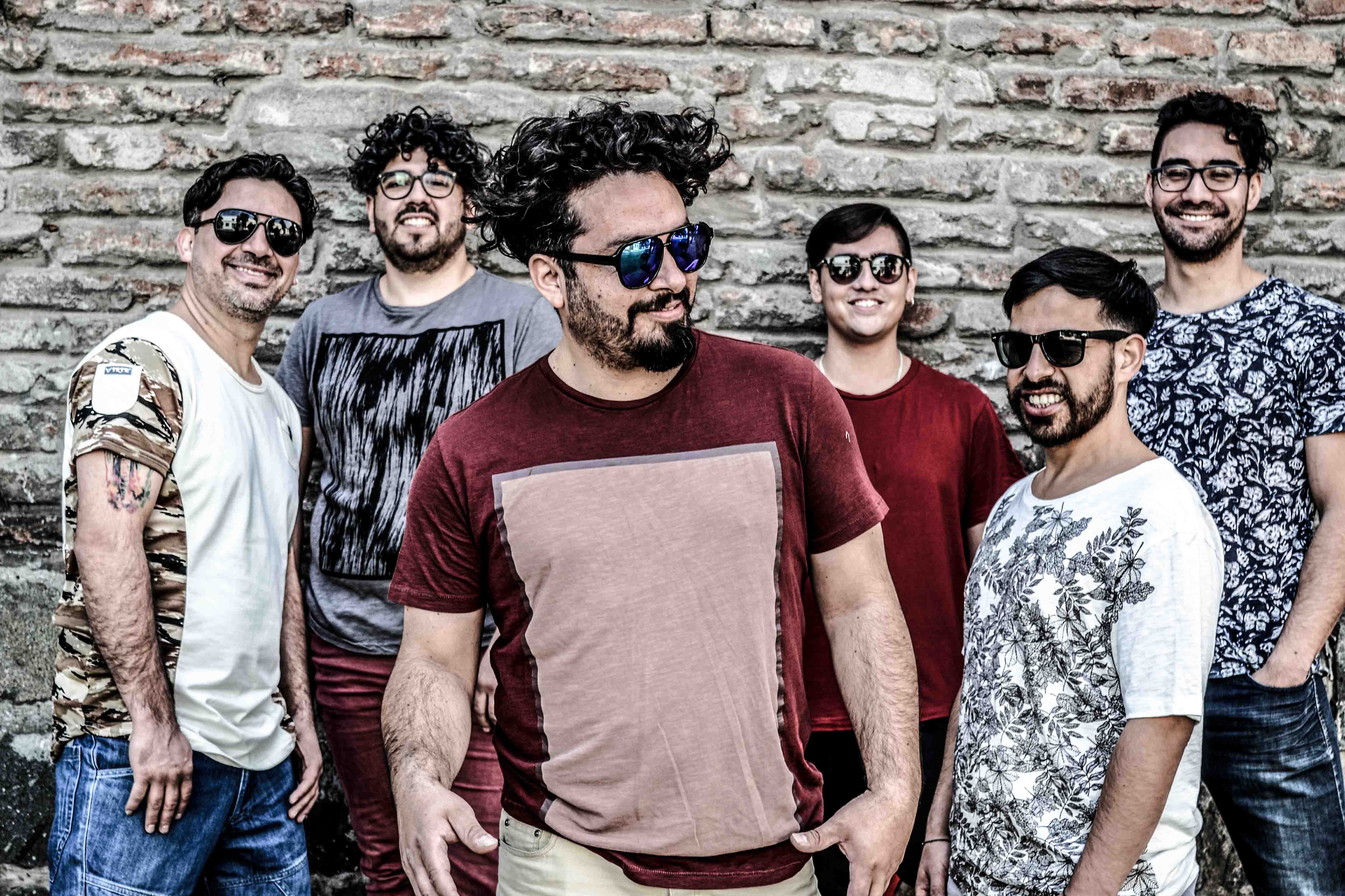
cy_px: 448
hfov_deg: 33.4
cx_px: 672
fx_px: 2241
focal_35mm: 60
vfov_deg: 22.6
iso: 100
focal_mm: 40
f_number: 5.3
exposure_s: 1/40
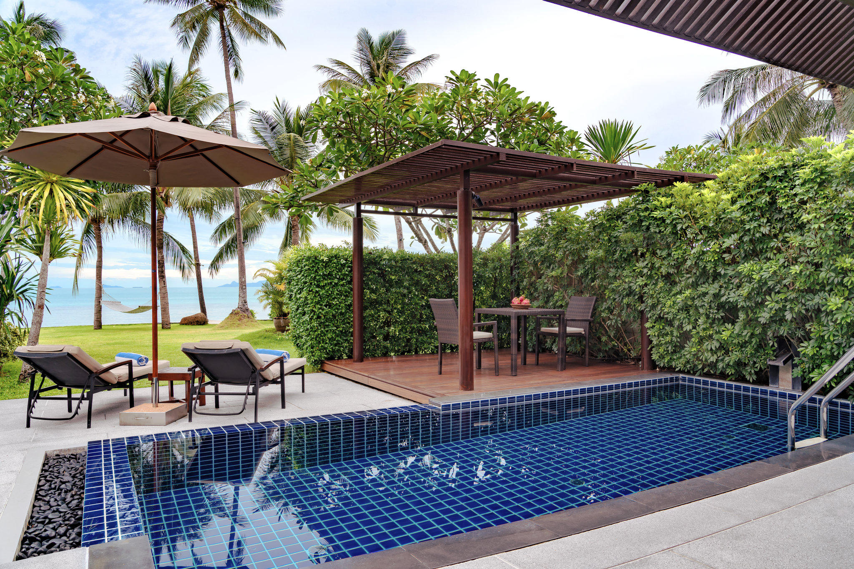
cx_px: 427
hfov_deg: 73.7
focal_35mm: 24
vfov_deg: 53.1
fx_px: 569
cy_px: 284
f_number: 8
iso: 100
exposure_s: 1/30
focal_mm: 24
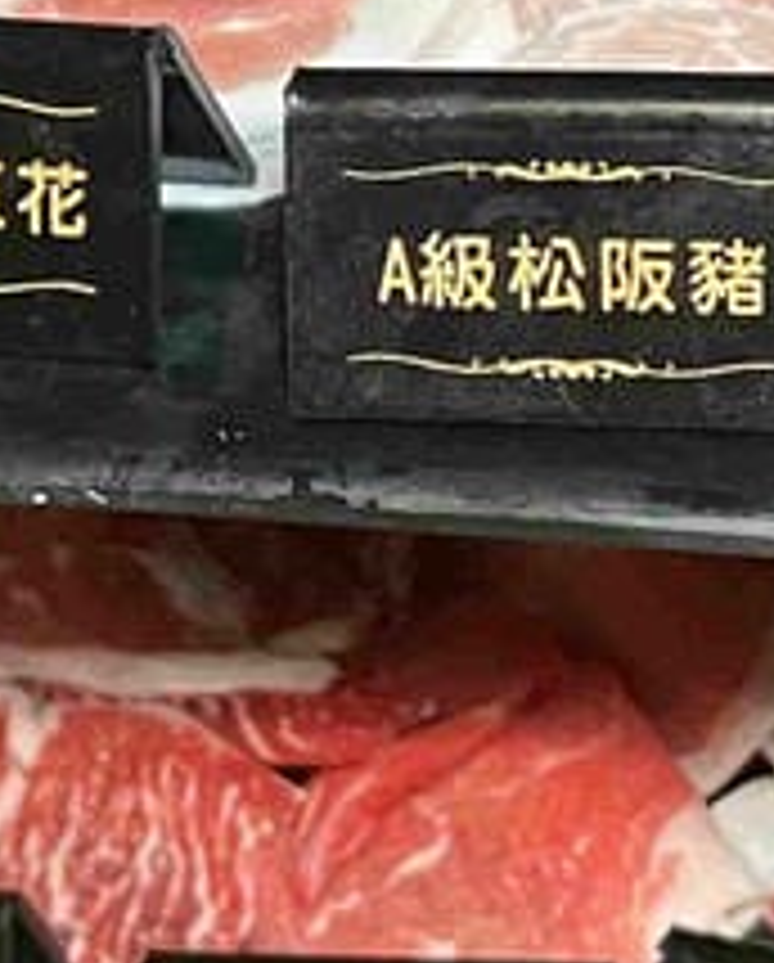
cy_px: -234
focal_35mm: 142
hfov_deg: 10.9
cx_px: 562
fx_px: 4055
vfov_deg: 13.1
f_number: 1.5
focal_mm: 5.7
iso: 250
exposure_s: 1/60
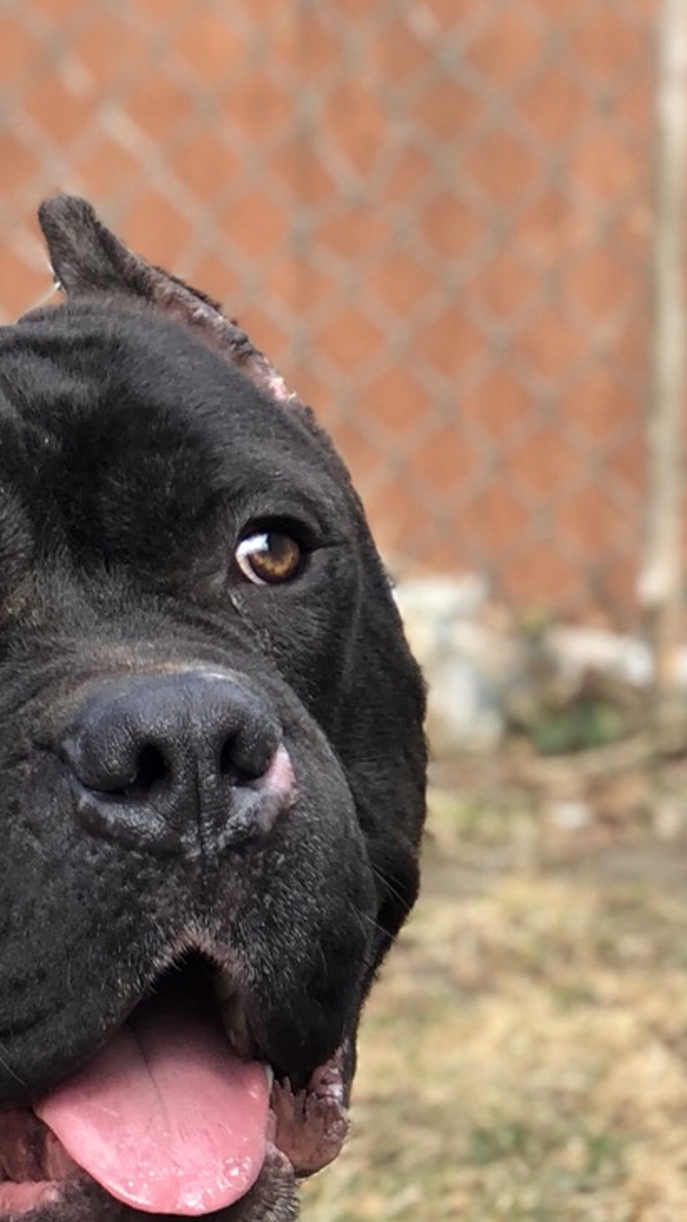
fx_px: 5637
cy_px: 1195
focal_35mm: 174
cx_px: -465
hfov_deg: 6.8
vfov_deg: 12.2
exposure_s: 1/120
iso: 32
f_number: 2.8
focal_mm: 6.6
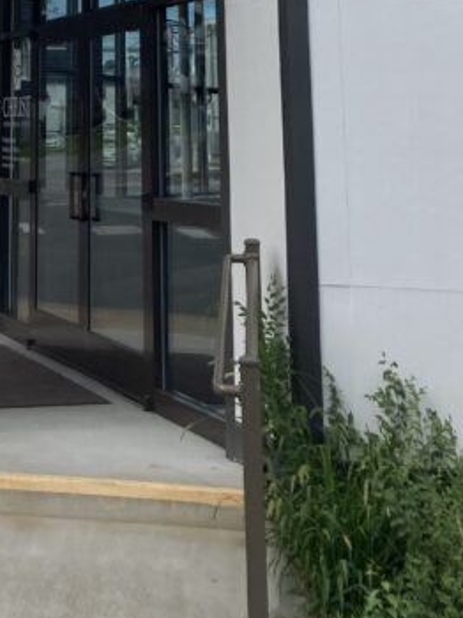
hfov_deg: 17.4
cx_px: -46
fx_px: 1464
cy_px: -274
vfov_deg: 20.8
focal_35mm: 82
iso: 25
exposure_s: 1/2667
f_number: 1.8
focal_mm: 3.99
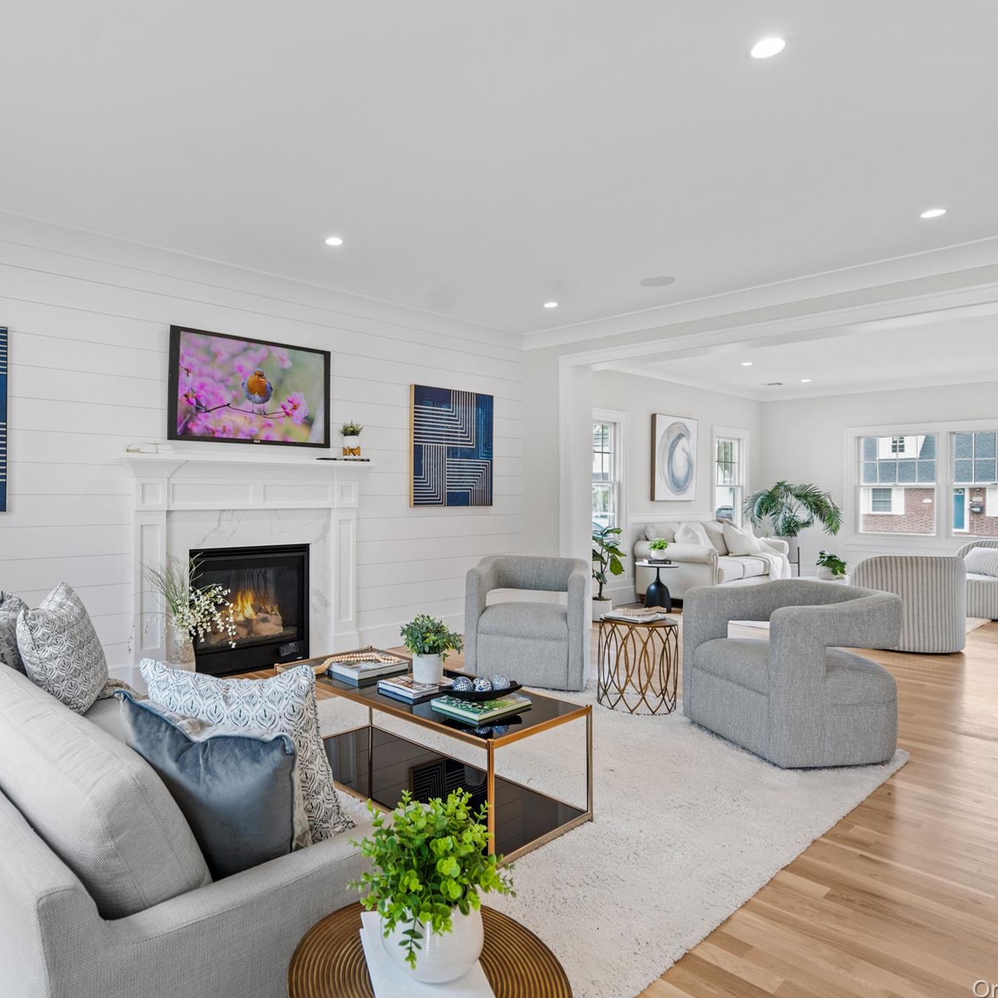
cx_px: 354
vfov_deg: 72.1
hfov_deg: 70.6
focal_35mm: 21
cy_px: 493
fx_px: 685
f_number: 5
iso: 200
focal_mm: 16
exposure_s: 1/10
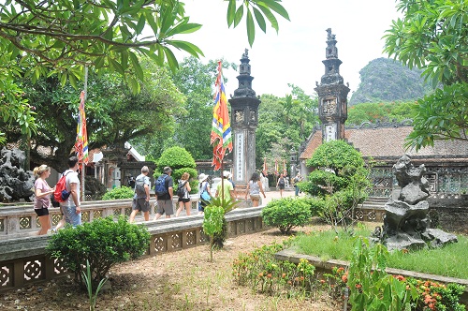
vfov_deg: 47.8
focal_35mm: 27
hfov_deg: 67.4
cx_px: 234
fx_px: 351
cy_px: 156
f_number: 9
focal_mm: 18
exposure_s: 1/100
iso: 200
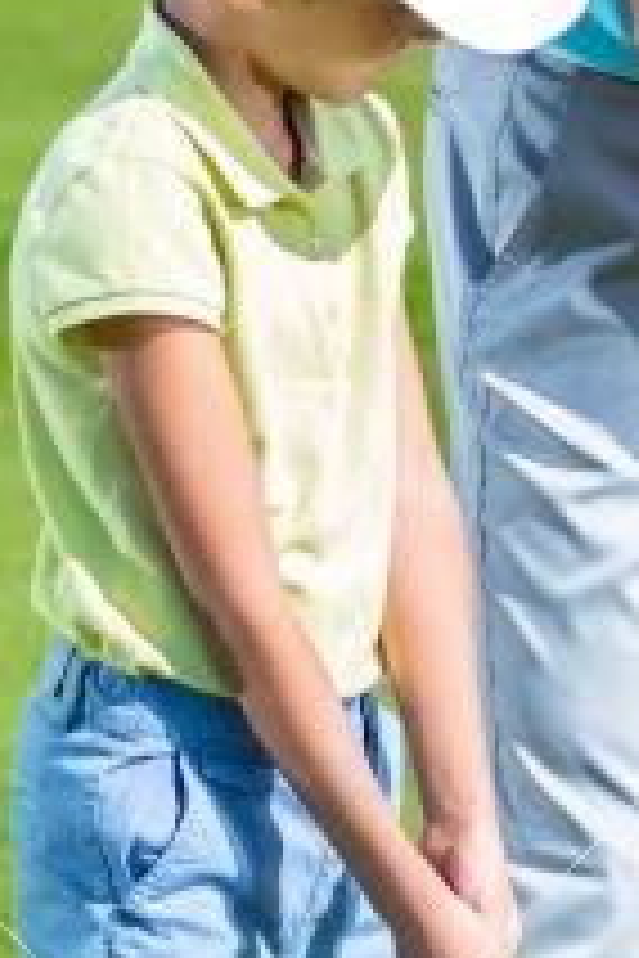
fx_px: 8919
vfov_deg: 6.1
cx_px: 934
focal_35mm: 335
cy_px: -481
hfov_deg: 4.1
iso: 100
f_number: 2
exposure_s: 1/200
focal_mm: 55
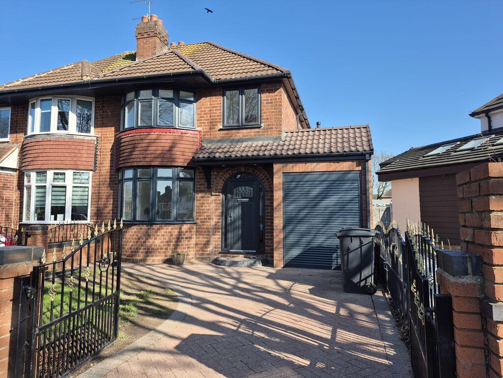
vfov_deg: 58.9
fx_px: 334
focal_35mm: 23
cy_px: 189
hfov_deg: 73.9
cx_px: 252
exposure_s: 1/742
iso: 25
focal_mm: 5.4
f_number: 1.8
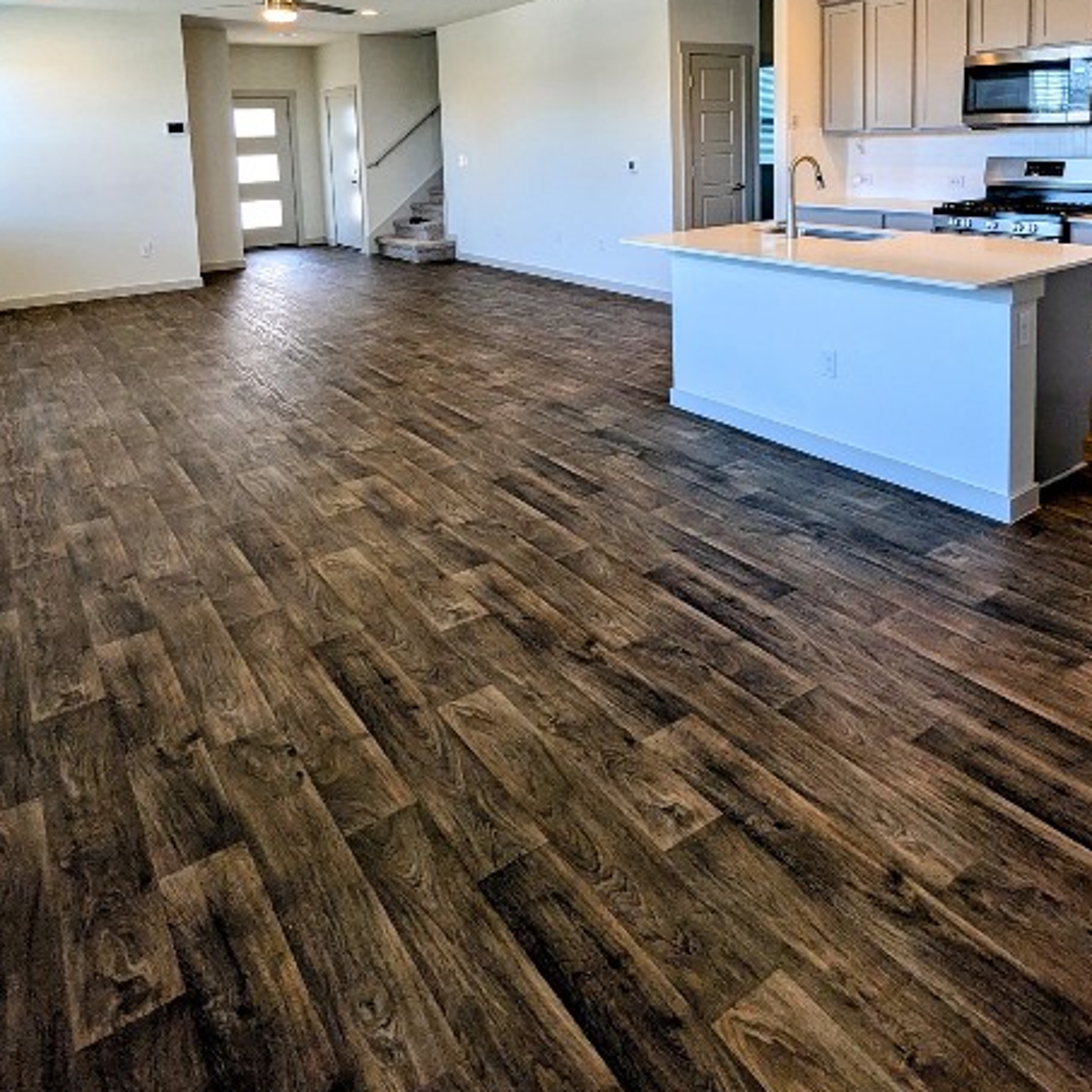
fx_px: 857
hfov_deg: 64.9
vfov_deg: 60.3
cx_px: 586
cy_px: 234
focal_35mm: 24
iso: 112
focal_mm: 2.35
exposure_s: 1/60
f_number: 2.2
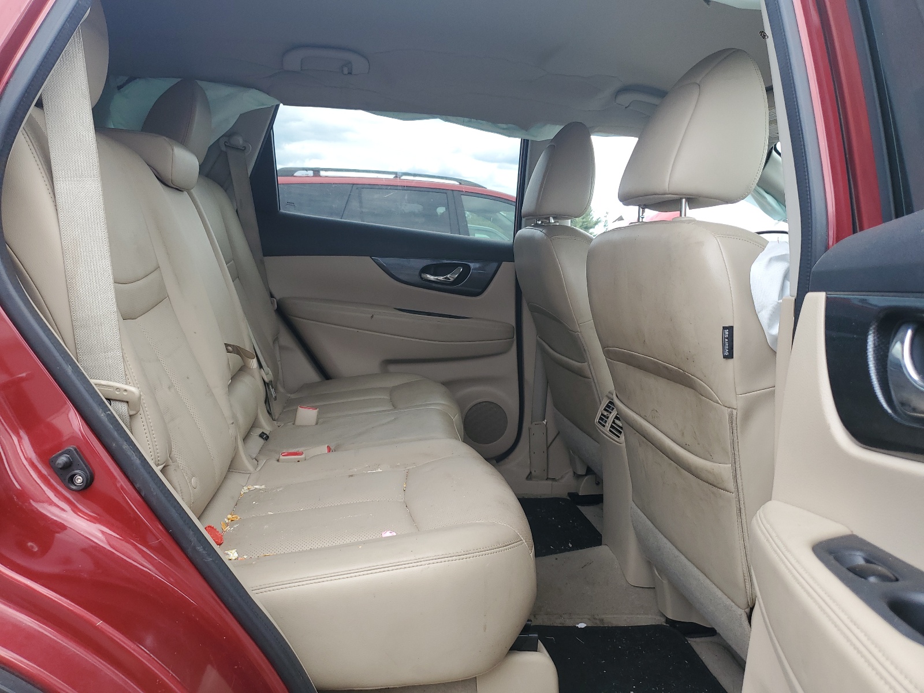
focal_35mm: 26
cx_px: 462
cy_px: 346
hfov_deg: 67.3
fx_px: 694
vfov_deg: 53.1
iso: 50
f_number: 1.5
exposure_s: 1/345
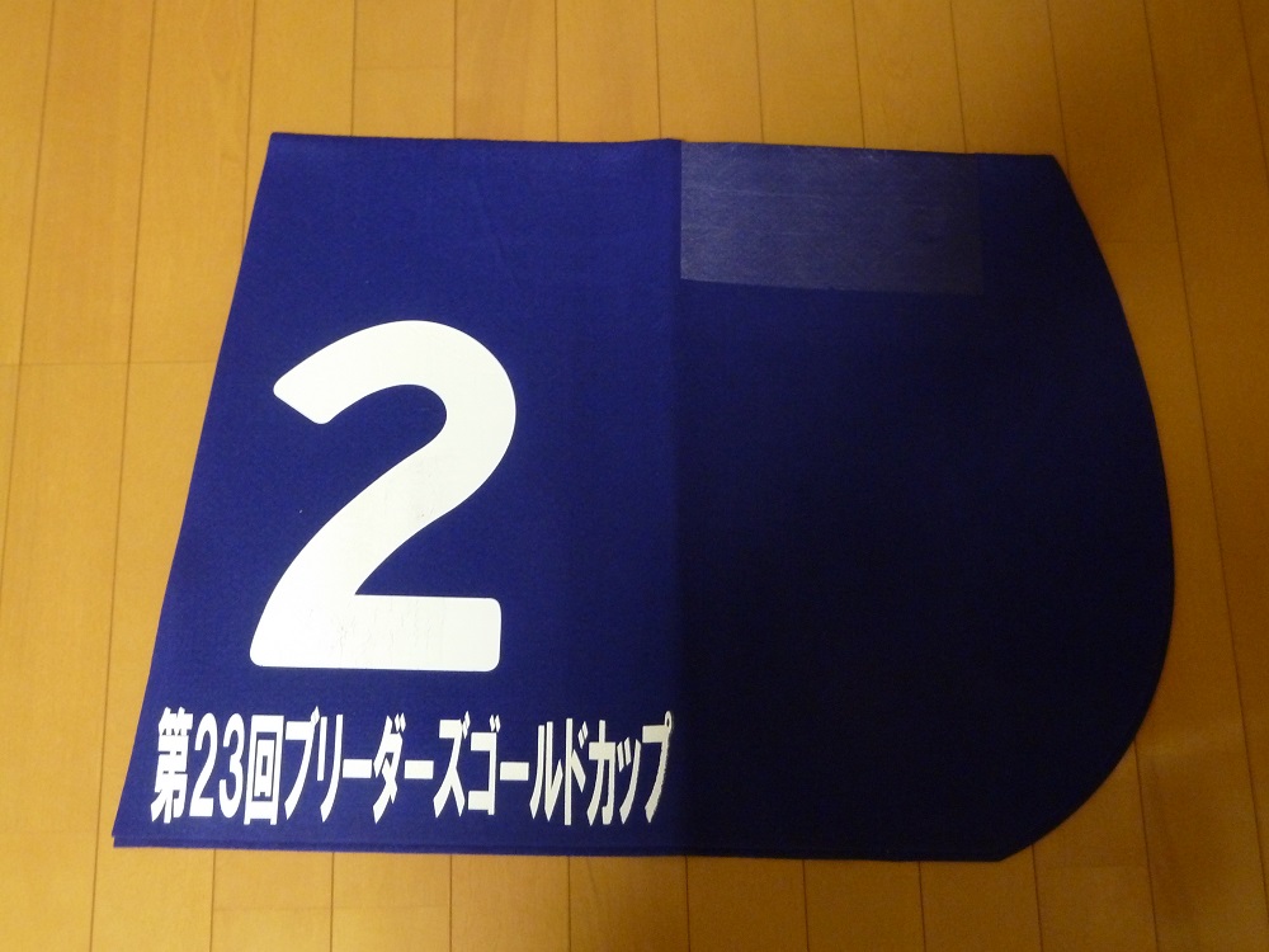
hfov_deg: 44.8
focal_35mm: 42
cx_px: 634
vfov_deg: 34.3
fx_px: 1540
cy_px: 476
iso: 400
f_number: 3.7
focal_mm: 6.9
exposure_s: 1/5
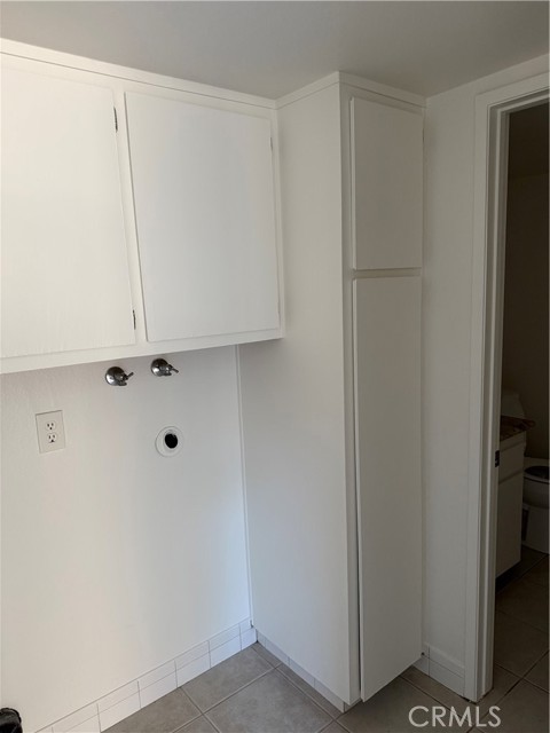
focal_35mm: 24
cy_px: 366
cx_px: 275
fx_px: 508
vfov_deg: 71.6
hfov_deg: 56.8
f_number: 1.78
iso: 250
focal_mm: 6.76
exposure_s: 1/60
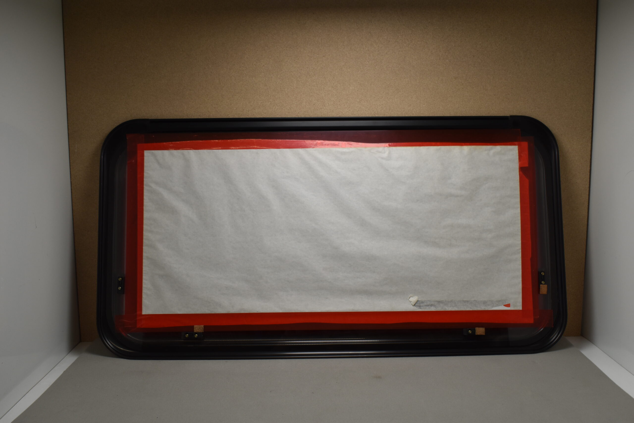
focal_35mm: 36
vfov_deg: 36.9
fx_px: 634
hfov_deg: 53.1
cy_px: 212
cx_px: 317
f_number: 8
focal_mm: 24
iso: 220
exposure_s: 1/60
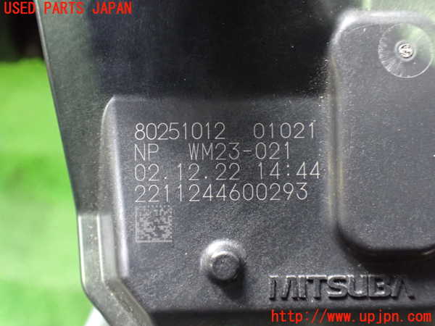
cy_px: 163
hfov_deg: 51.4
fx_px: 452
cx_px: 218
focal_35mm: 36
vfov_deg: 39.7
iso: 1250
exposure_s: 1/40
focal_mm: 6.37
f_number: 2.5
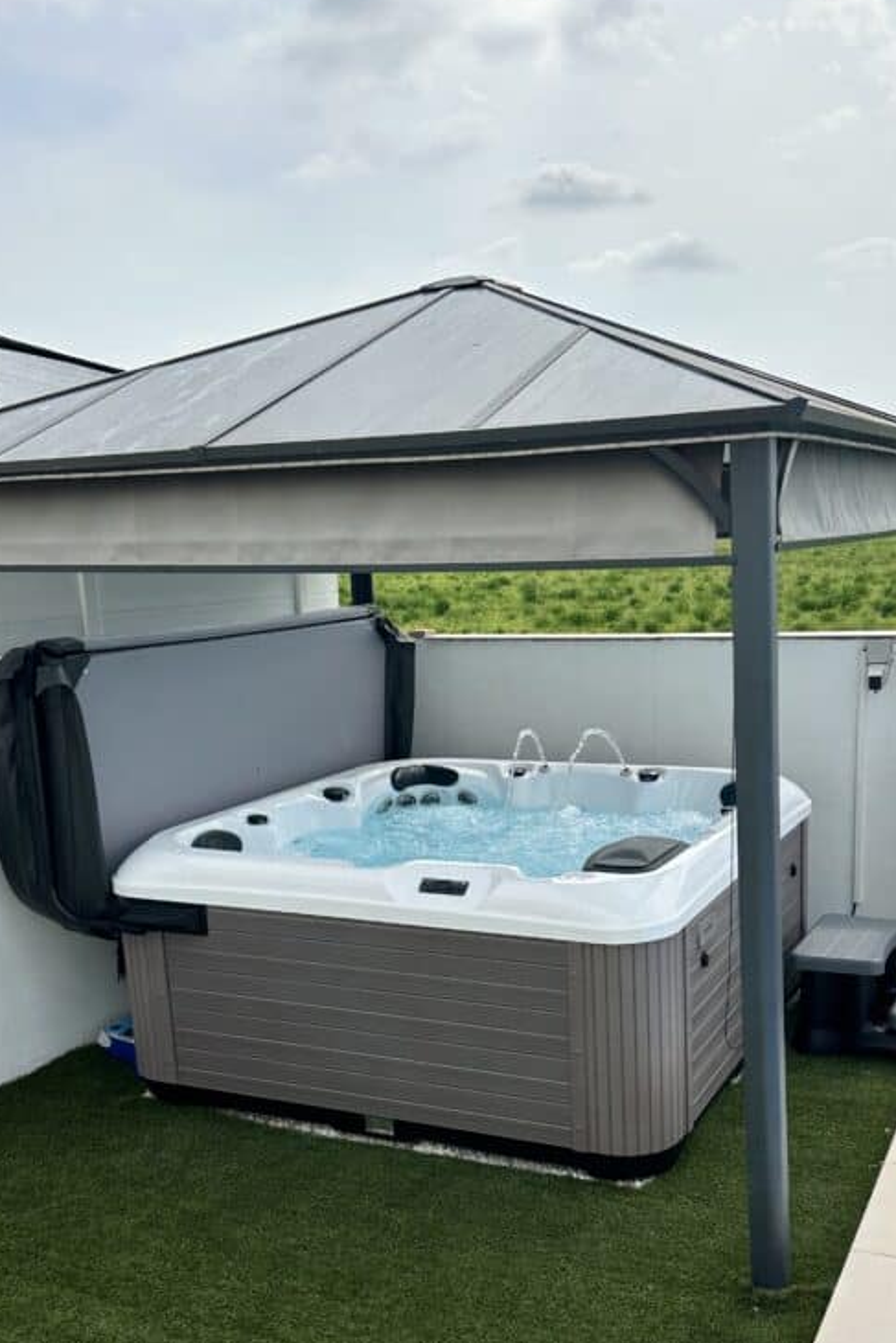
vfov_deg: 53.7
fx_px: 1306
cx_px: 517
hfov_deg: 37.8
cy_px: 855
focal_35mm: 35
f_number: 1.78
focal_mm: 6.86
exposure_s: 1/5848
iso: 80
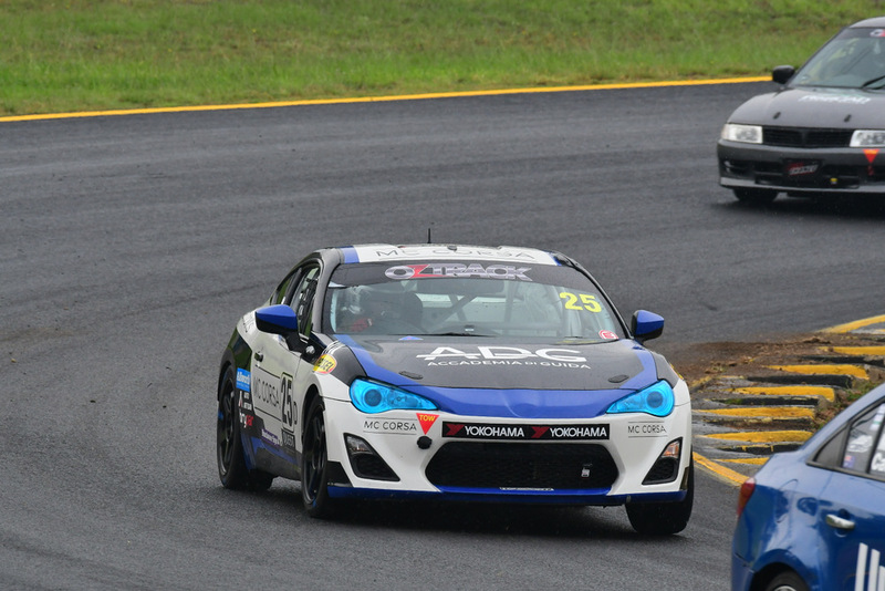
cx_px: 442
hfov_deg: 3.4
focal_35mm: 600
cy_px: 296
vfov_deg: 2.3
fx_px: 14755
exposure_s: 1/640
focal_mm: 400
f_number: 11
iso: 1000
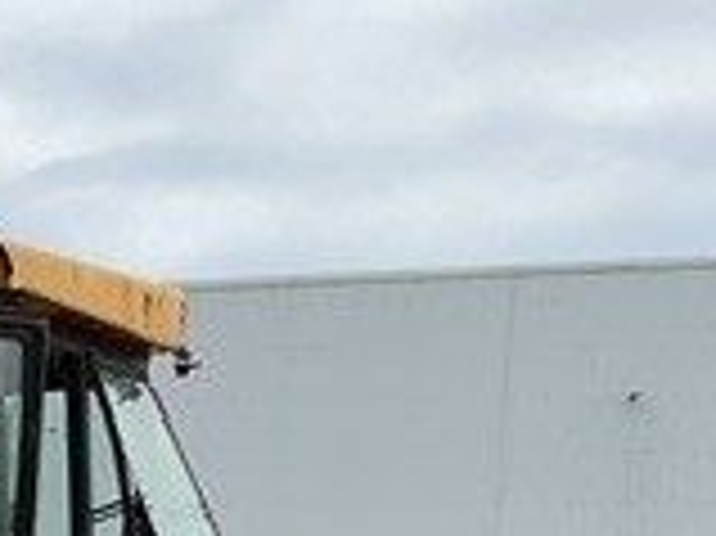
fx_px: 2418
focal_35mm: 117
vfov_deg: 11.7
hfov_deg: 14.8
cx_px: -567
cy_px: 968
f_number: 1.8
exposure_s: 1/1675
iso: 16
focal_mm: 3
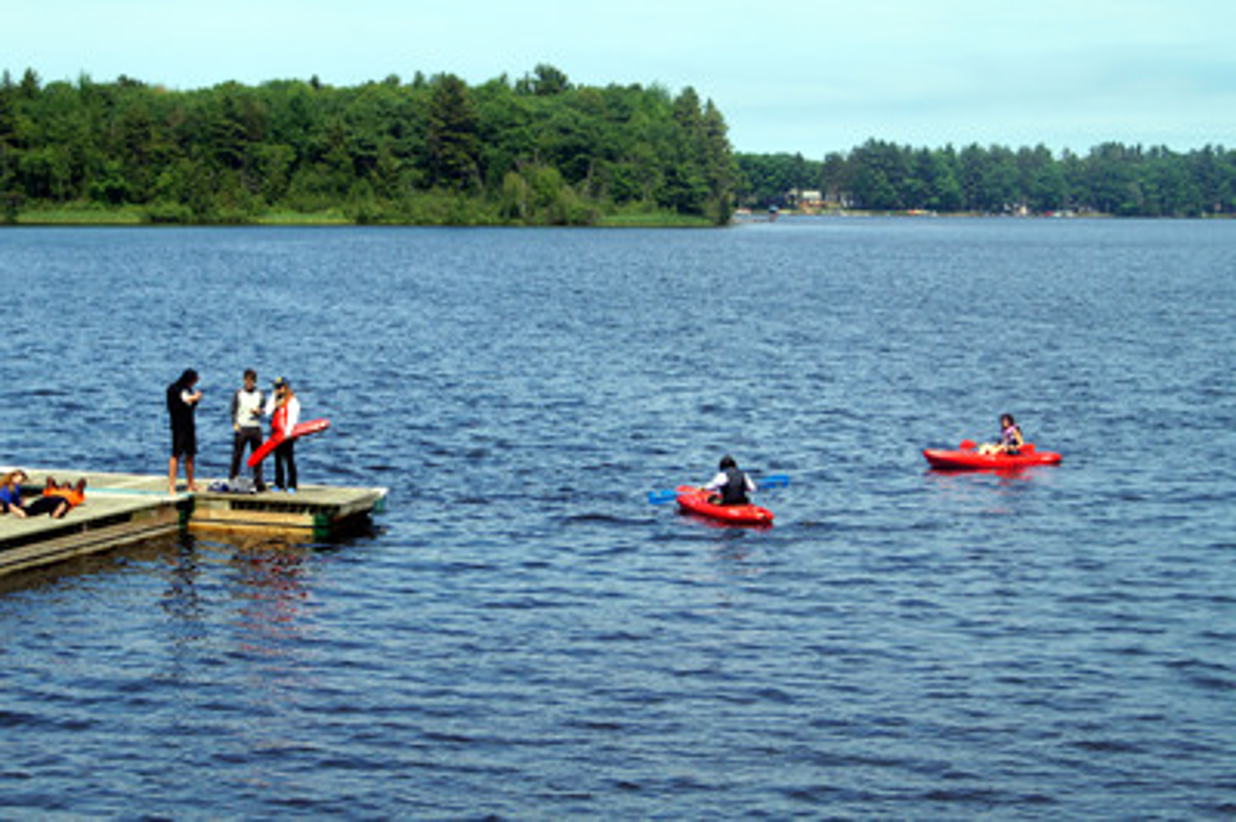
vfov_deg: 16.5
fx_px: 2830
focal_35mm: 82
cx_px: 618
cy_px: 411
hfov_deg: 24.6
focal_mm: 55
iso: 100
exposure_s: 1/160
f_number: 10
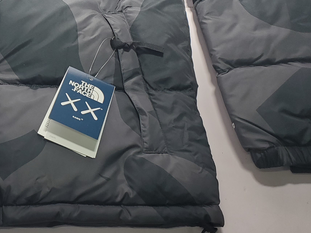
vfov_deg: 23.5
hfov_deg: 29.1
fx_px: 548
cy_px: 31
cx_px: -17
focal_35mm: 61
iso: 100
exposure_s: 1/100
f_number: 2.4
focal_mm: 4.3
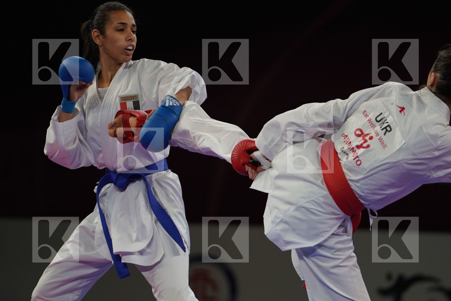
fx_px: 3583
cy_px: 150
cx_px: 226
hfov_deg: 7.2
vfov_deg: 4.8
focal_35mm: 286
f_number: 2.8
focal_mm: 191
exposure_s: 1/1000
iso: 1000
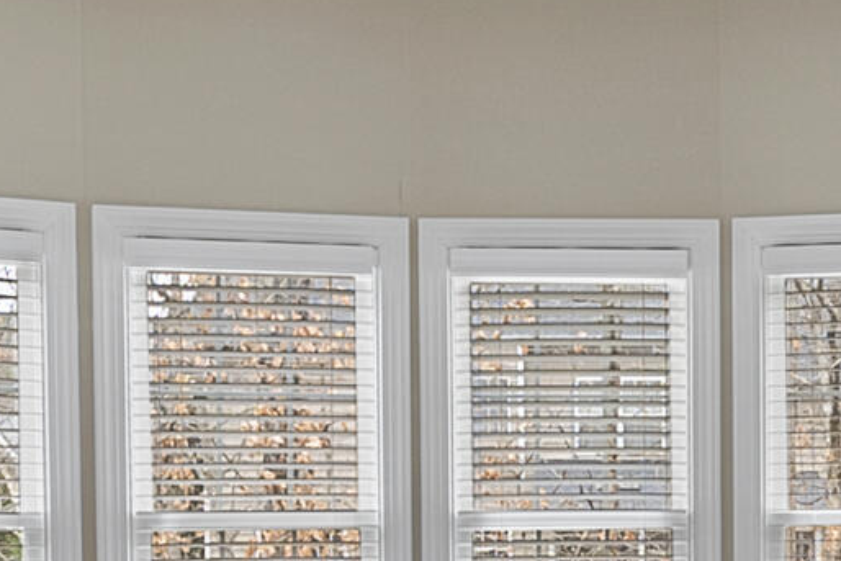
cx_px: 640
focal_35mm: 70
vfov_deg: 19.3
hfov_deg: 28.4
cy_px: 438
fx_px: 1636
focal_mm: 12
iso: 400
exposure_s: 1/3
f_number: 7.1
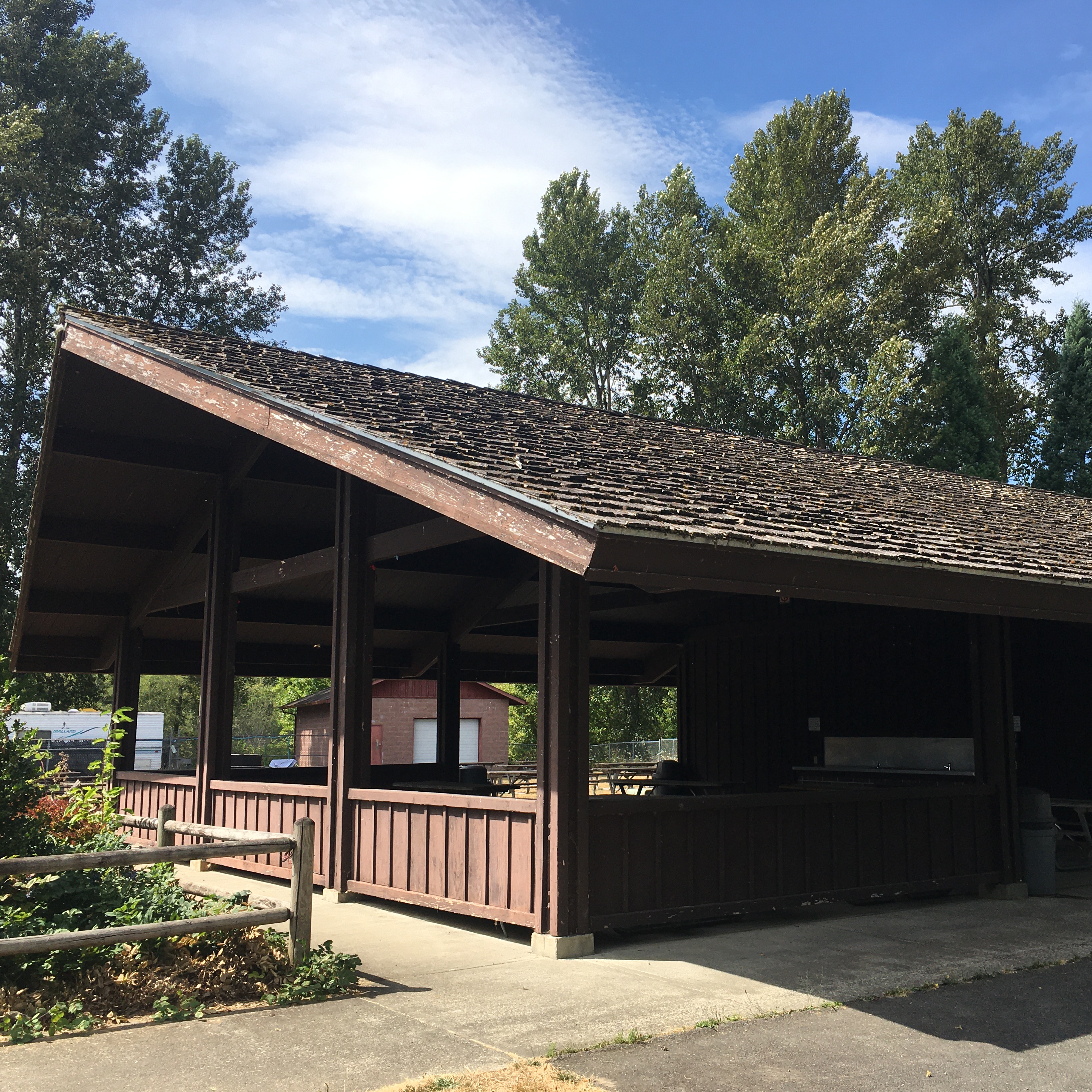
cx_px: 623
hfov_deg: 47.1
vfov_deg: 47.2
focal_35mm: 35
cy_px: 553
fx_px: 1249
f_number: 2.2
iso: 25
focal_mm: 4.15
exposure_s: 1/1261
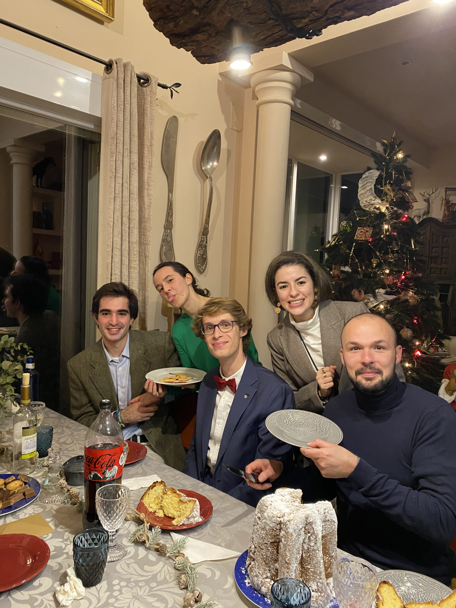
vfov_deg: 67.3
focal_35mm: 26
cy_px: 304
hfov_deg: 53.1
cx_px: 228
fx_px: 457
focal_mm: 4.25
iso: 320
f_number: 1.8
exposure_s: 1/50
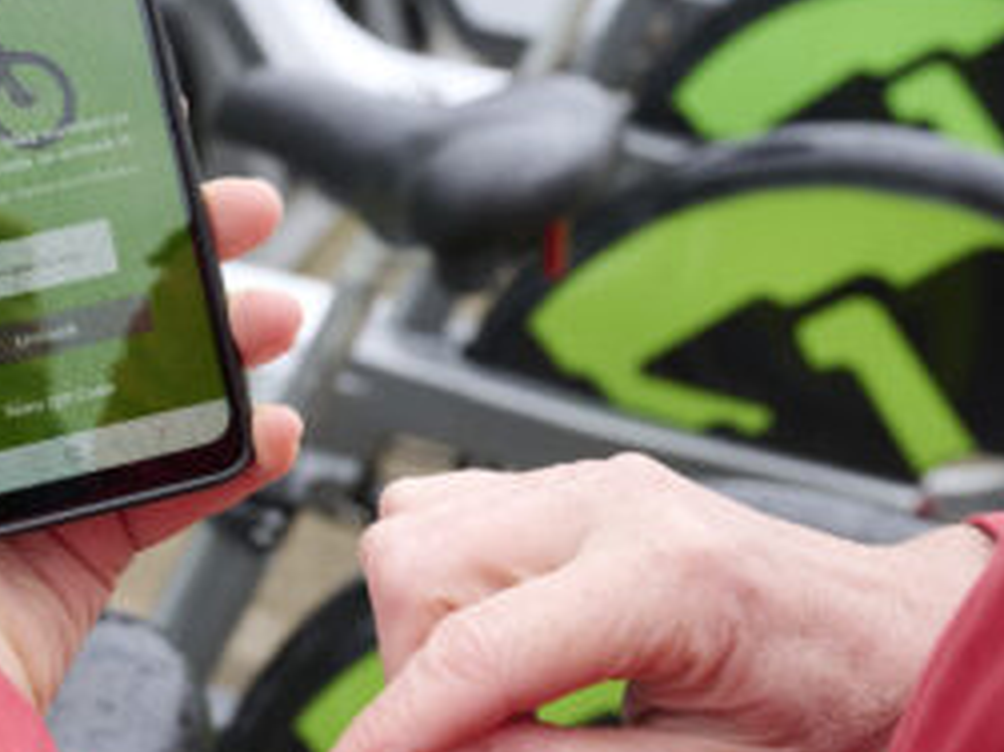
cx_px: 64
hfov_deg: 23.4
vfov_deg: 18.1
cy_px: 172
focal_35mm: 81
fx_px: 2348
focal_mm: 44
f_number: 7.1
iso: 800
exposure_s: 1/800
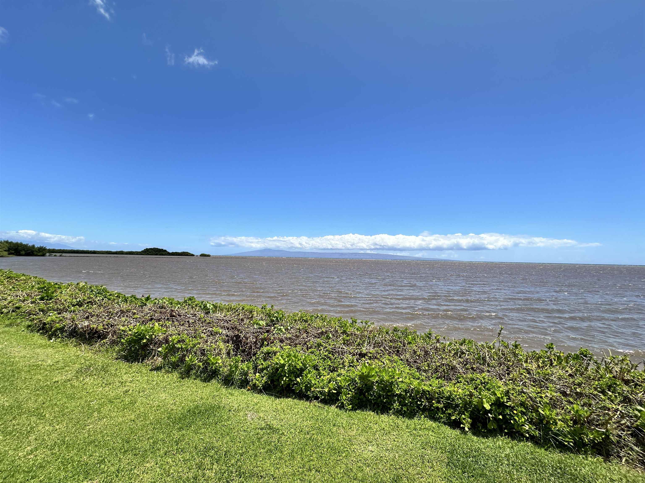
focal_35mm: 14
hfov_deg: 102.1
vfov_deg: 85.7
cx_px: 322
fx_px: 261
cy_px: 242
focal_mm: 2.22
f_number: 2.2
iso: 50
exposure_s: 1/2817
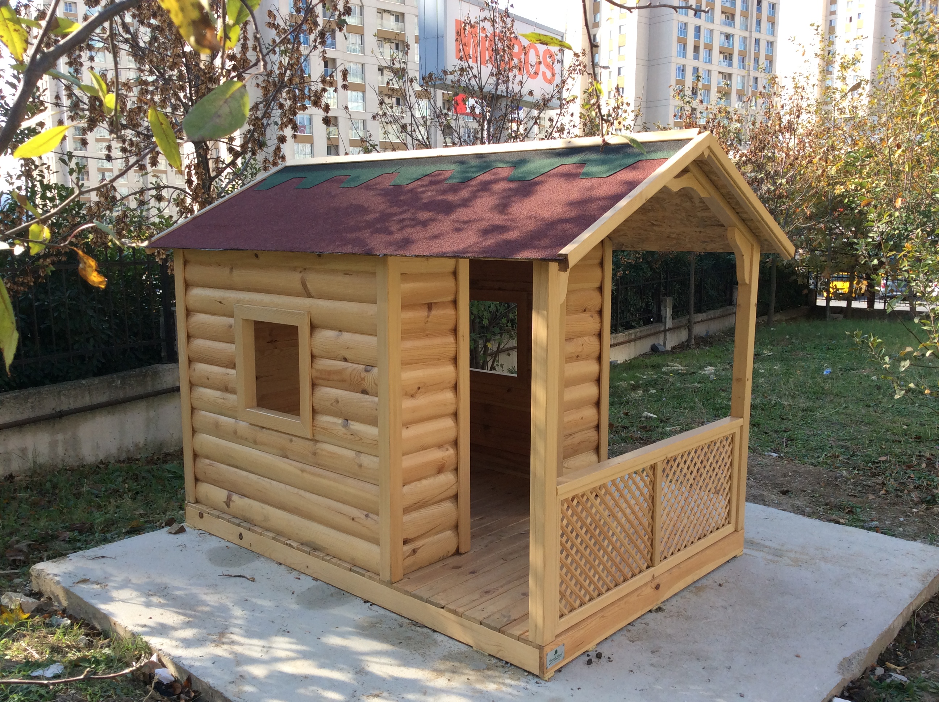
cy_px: 351
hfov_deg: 56.9
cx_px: 470
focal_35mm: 32
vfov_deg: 44.1
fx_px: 867
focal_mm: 3.3
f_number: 2.4
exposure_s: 1/420
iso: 32
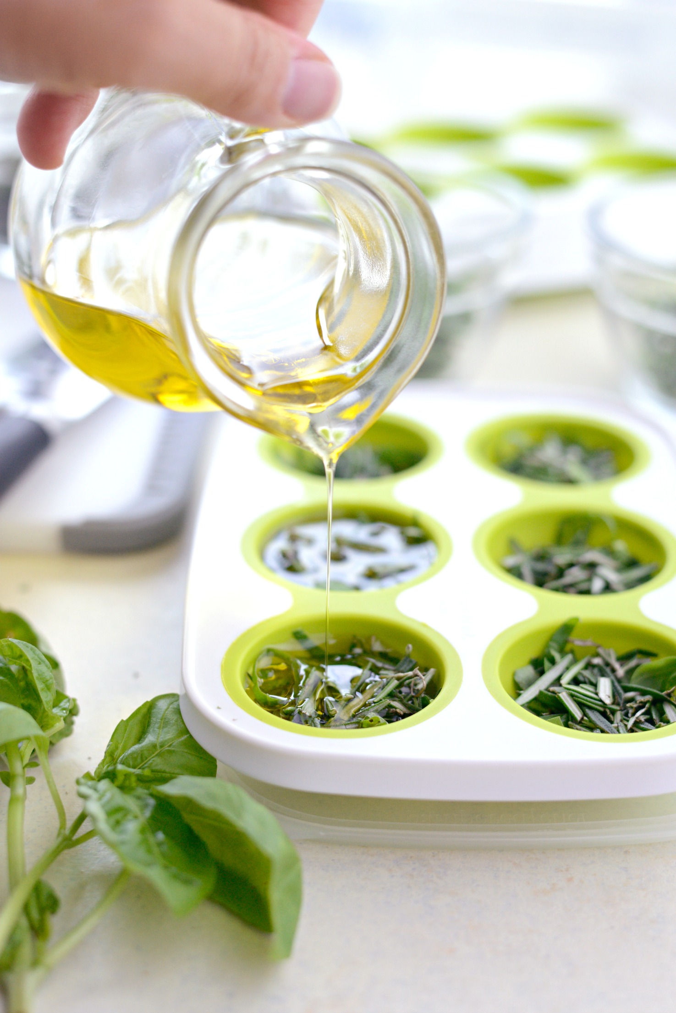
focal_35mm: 50
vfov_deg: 39.6
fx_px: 1407
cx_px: 338
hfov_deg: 27.0
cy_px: 506
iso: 1400
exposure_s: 1/800
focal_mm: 50
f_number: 3.2
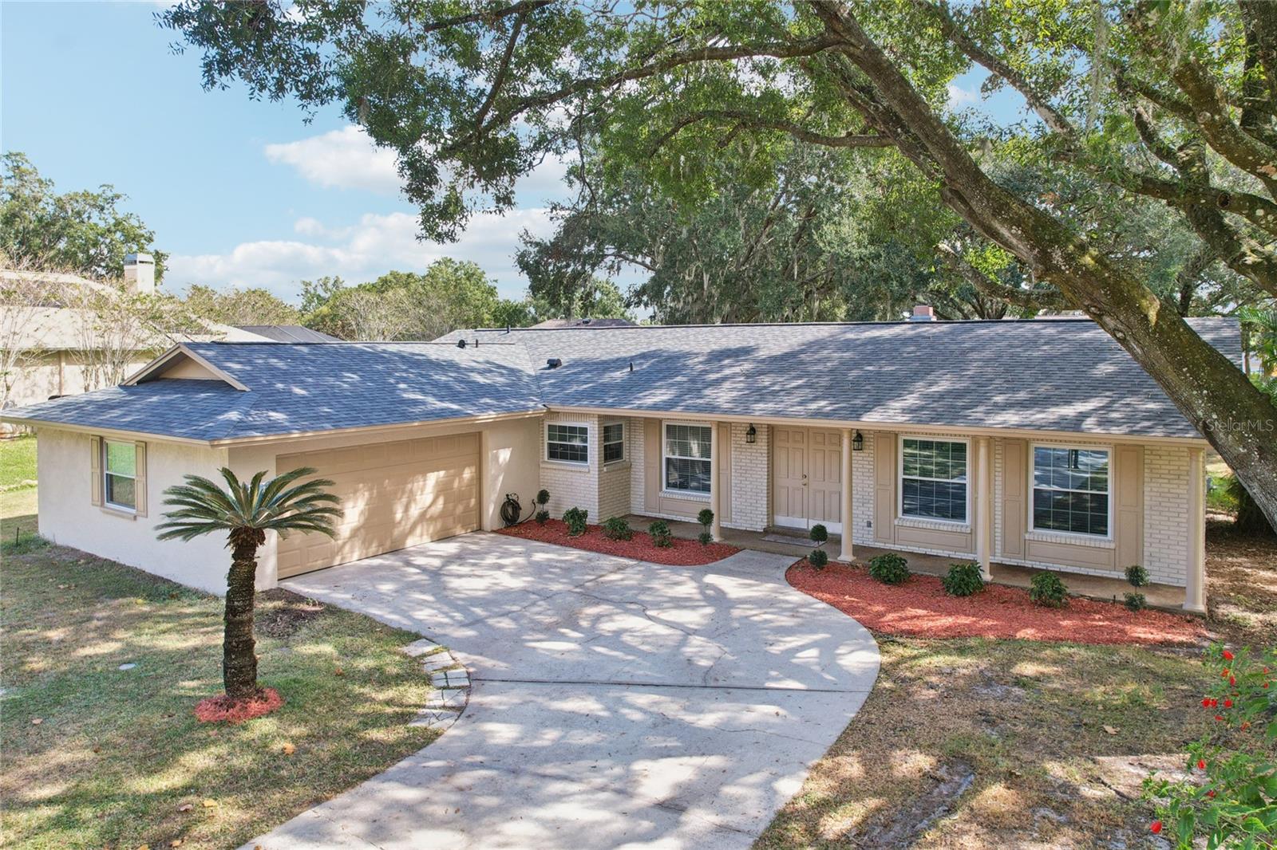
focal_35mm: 22
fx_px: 780
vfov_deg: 57.2
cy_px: 425
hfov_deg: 78.6
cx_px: 638
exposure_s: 1/240
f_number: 2.8
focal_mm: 8.4
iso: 110
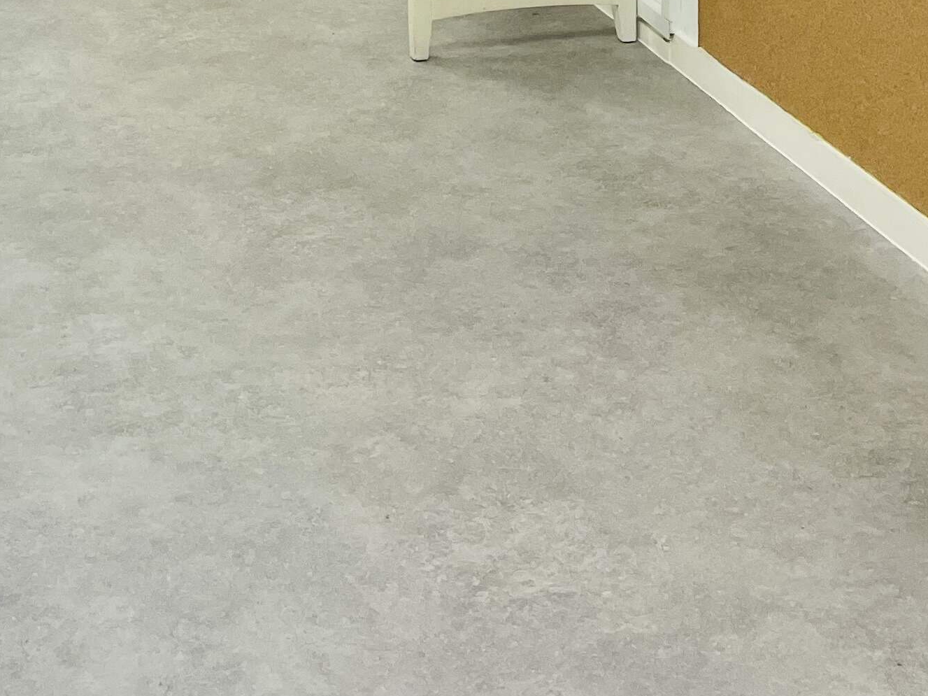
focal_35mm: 79
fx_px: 2118
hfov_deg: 24.4
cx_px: 206
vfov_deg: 16.9
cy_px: -340
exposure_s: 1/100
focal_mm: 4.2
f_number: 1.6
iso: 80
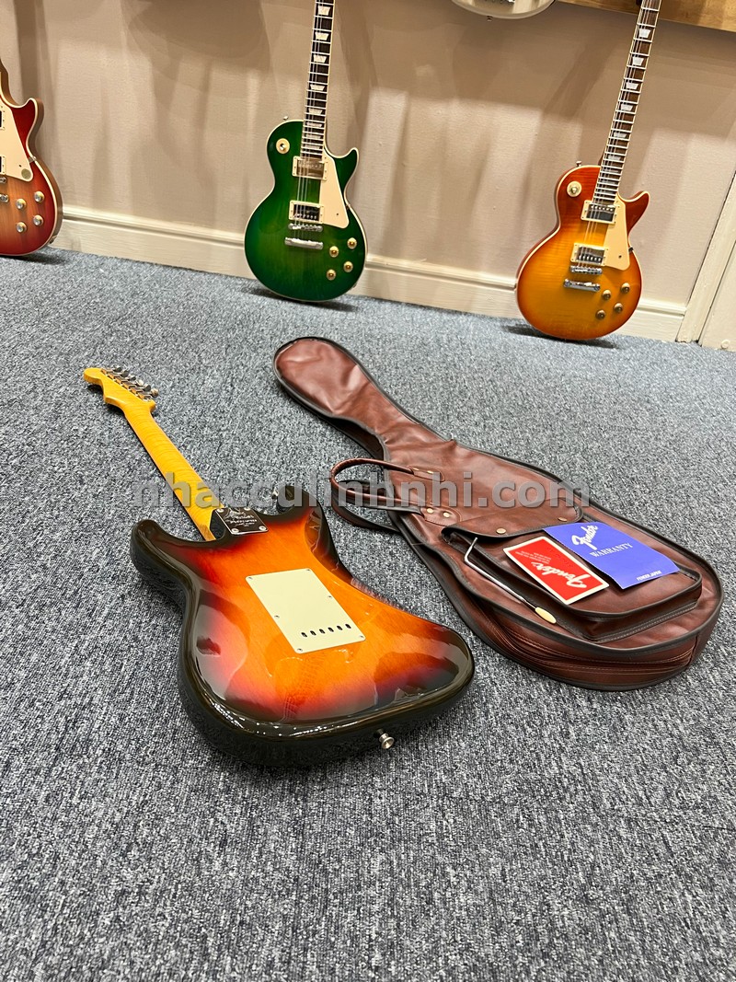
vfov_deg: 67.3
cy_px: 491
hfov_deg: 53.1
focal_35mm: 26
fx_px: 737
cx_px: 368
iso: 125
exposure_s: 1/95
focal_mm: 5.7
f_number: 1.5
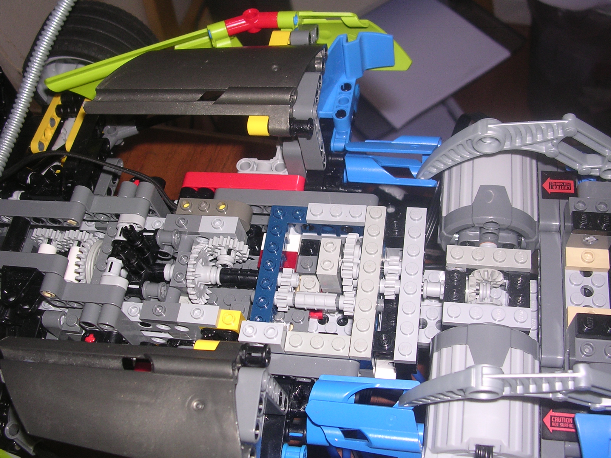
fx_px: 671
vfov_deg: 37.7
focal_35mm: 38
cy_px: 229
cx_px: 306
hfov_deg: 49.0
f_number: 2.8
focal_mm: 5.8
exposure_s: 1/60.1
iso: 100
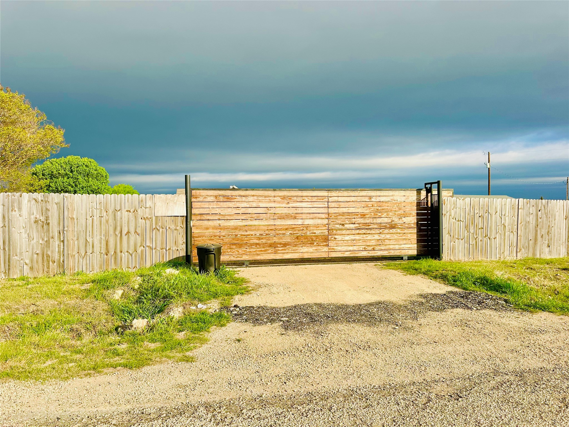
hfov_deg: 71.6
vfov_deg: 56.8
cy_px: 214
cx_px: 284
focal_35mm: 24
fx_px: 394
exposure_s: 1/4184
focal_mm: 6.86
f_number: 1.78
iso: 80
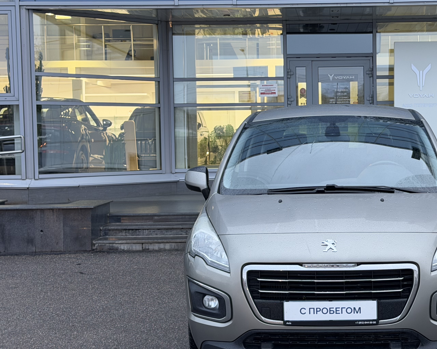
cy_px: 177
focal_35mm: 74
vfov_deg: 20.7
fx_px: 957
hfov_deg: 25.5
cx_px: 312
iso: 160
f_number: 1.78
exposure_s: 1/50
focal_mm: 6.76
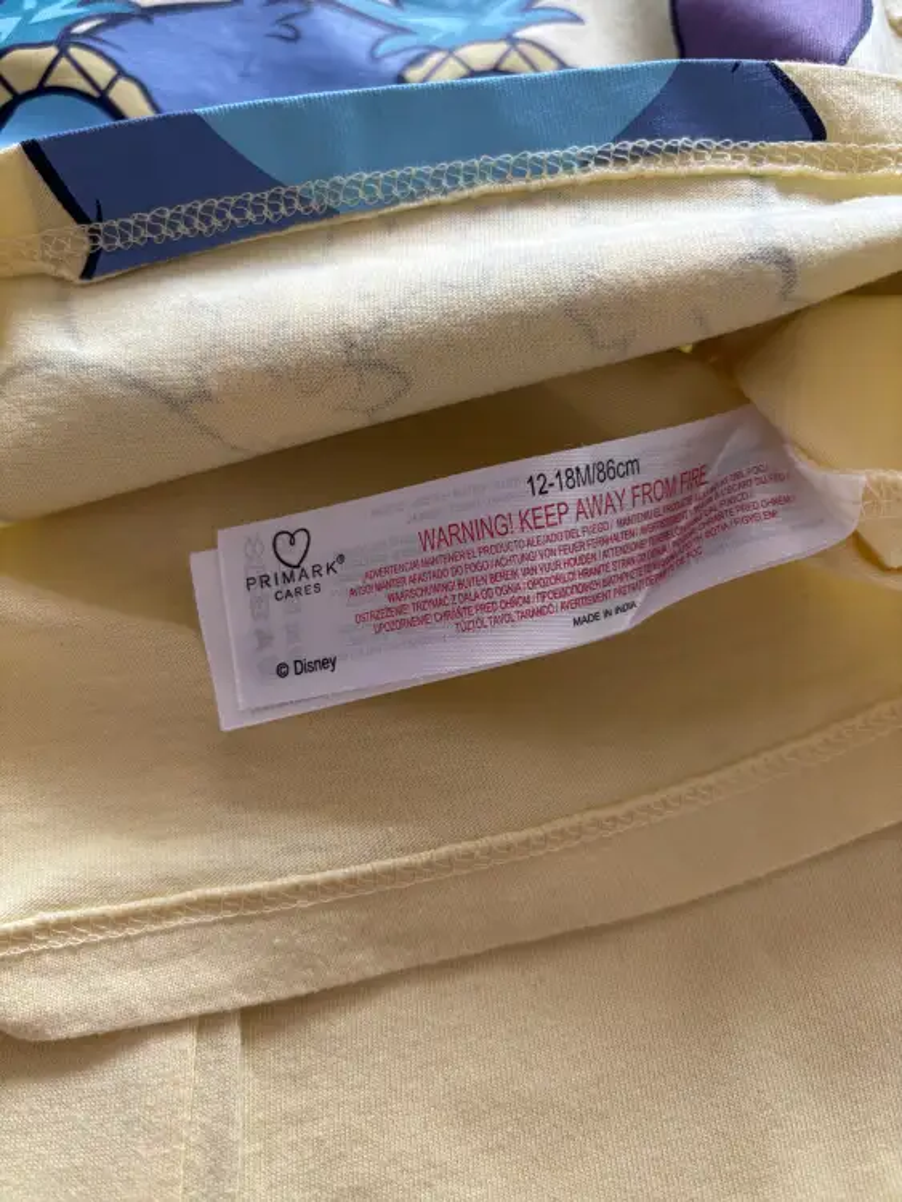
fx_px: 903
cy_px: 601
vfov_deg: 67.3
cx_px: 451
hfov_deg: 53.1
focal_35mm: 26
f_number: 1.6
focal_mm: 5.96
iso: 125
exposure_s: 1/117
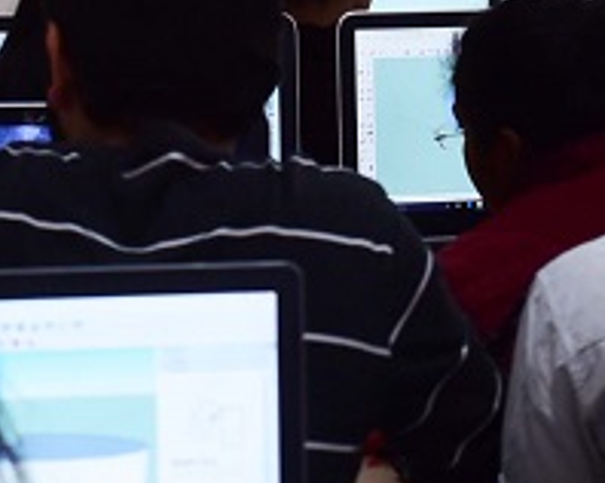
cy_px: 38
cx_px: 1464
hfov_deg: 6.5
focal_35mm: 285
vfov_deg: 5.4
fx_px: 5098
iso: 1250
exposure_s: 1/100
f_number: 5
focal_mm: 50
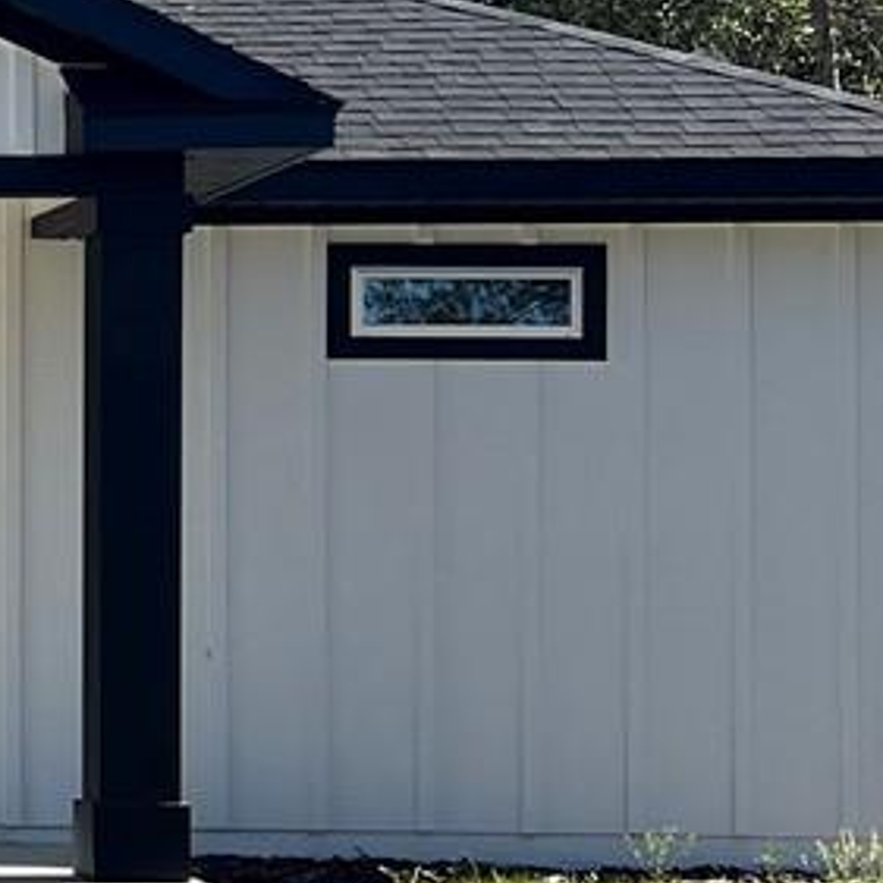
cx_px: -1226
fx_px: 3781
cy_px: 456
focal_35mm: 131
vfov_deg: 13.3
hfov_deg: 11.2
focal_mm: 5.7
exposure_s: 1/2045
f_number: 1.5
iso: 50
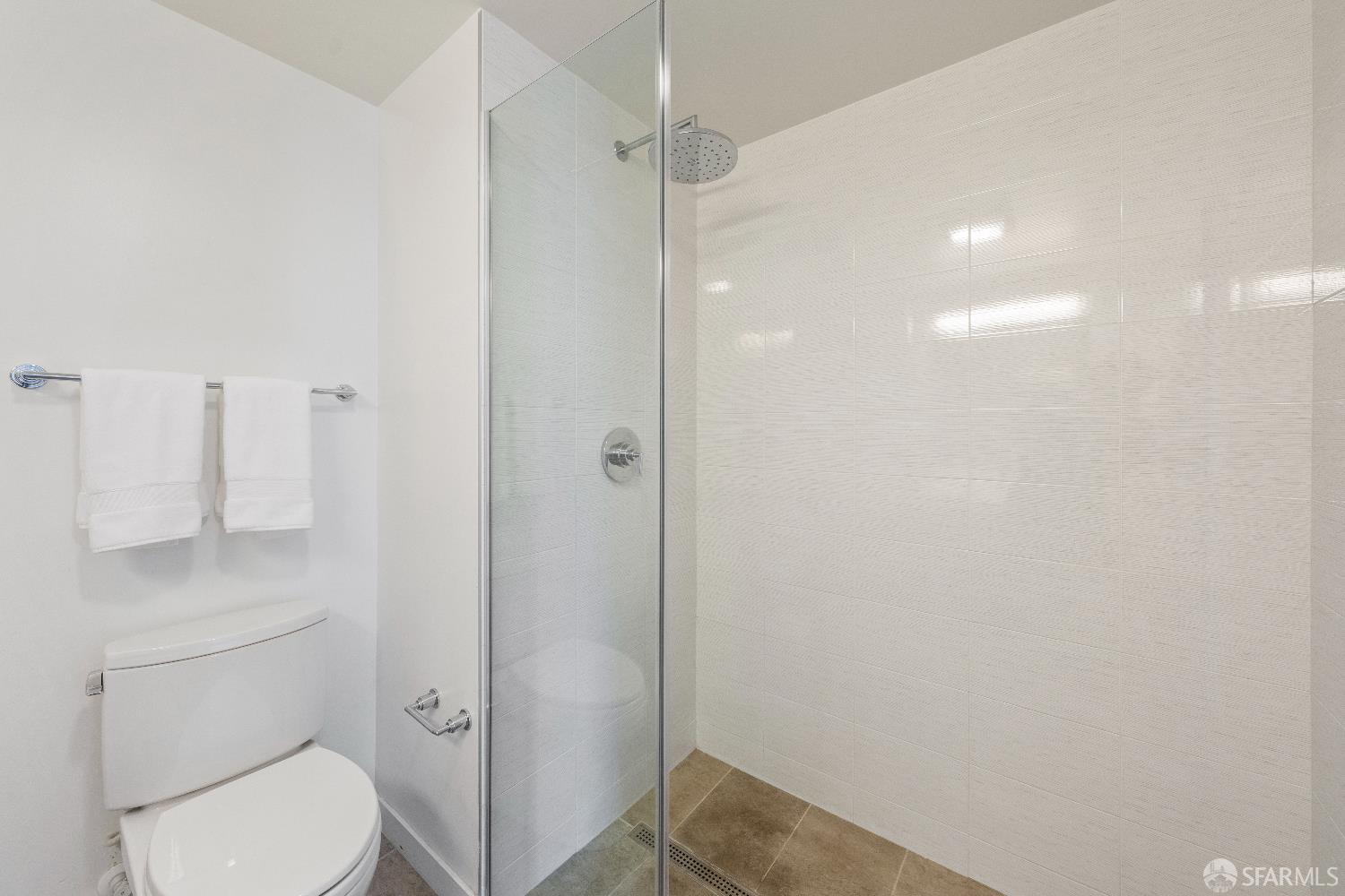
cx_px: 672
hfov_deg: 108.3
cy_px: 448
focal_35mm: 13
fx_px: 486
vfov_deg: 85.4
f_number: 7.1
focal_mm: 13
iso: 640
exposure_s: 1/15
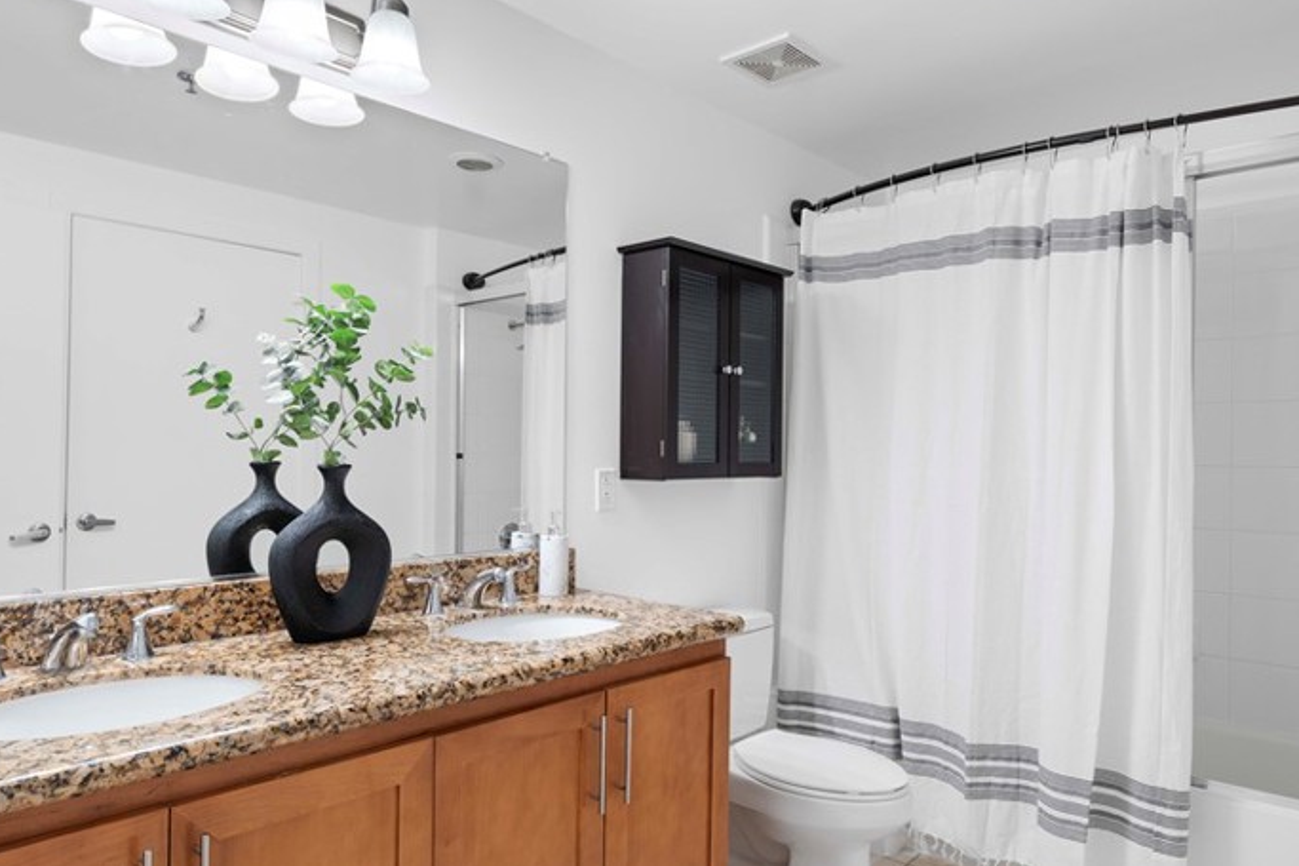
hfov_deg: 73.7
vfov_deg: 53.1
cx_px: 675
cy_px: 446
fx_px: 866
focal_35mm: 24
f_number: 11
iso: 800
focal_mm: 16
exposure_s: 1/2.5
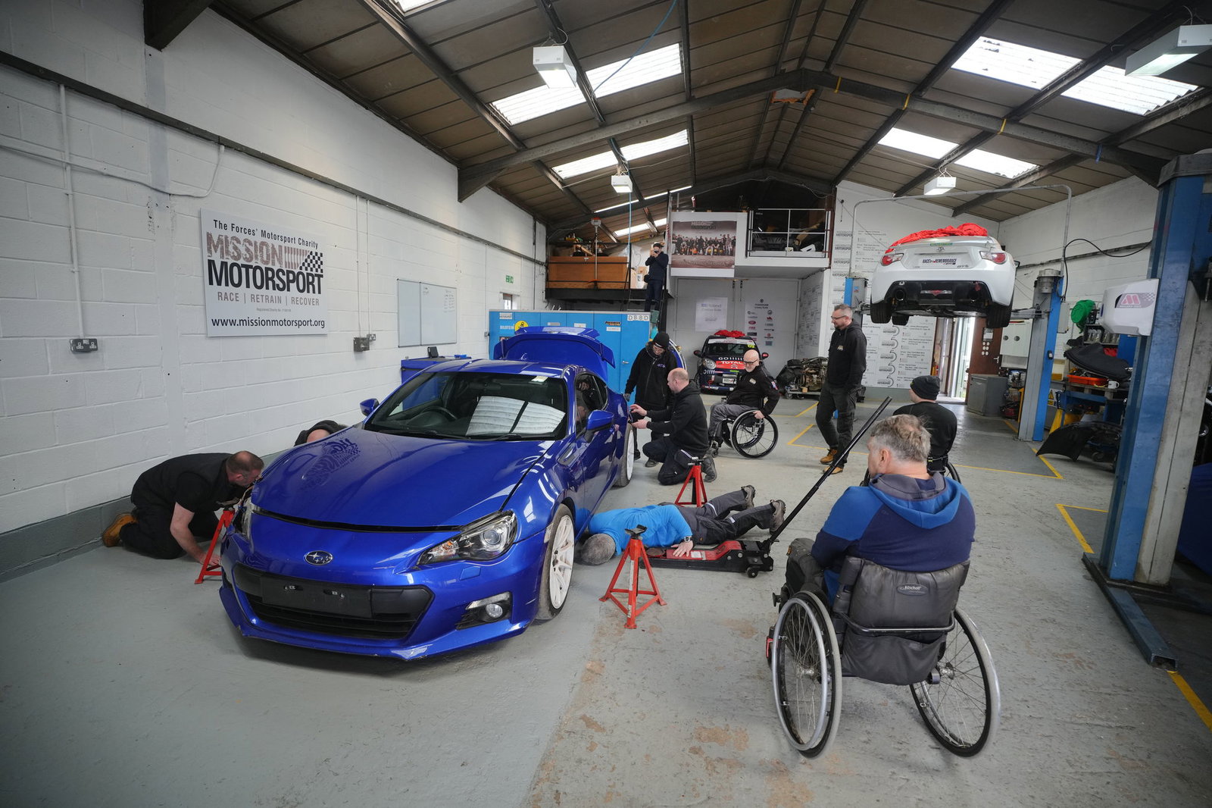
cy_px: 404
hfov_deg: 96.7
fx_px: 539
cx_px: 606
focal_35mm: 16
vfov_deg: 73.7
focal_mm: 16
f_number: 4
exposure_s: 1/100
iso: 800
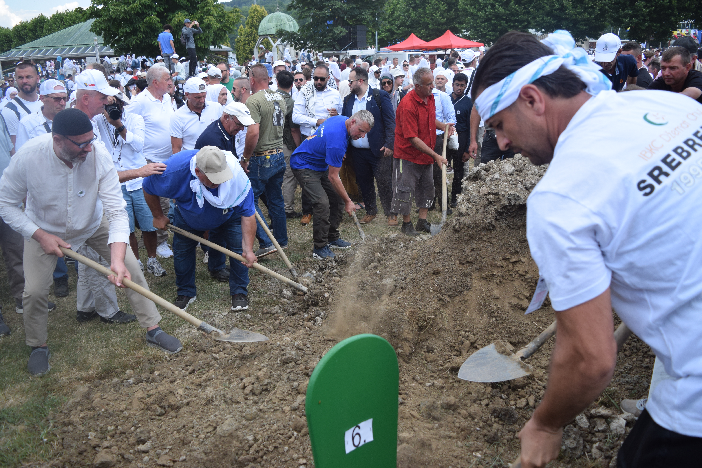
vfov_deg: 47.9
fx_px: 526
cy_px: 234
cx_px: 351
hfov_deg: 67.4
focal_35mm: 27
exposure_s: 1/1250
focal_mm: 18
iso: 400
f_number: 5
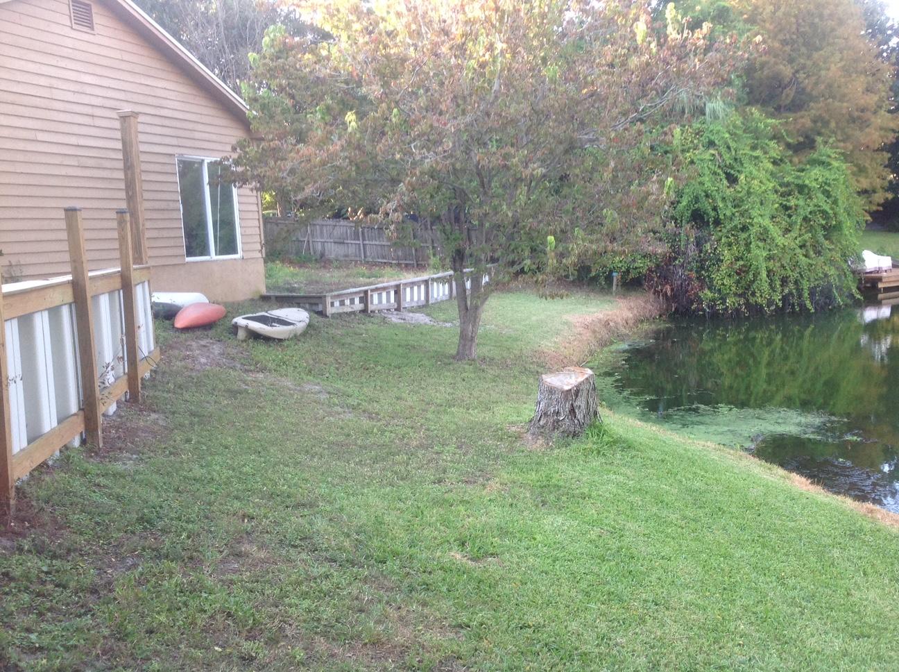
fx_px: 908
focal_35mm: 35
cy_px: 336
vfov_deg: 40.6
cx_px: 450
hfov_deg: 52.7
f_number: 2.4
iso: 100
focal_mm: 4.28
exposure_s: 1/120
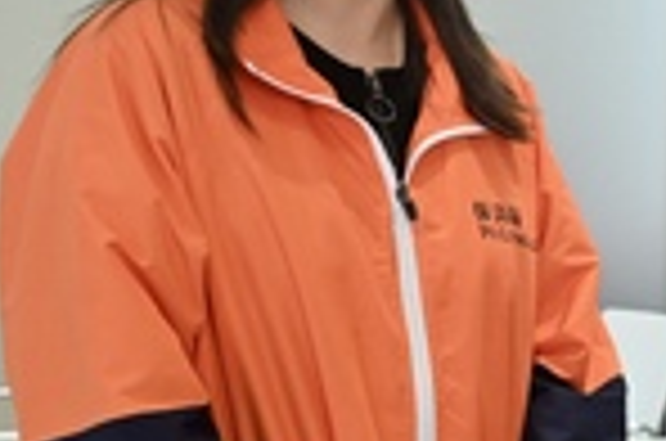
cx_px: 1166
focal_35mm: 122
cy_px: 248
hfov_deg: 14.9
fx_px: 2252
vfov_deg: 11.2
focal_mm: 30
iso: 2000
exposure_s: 1/200
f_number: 7.1
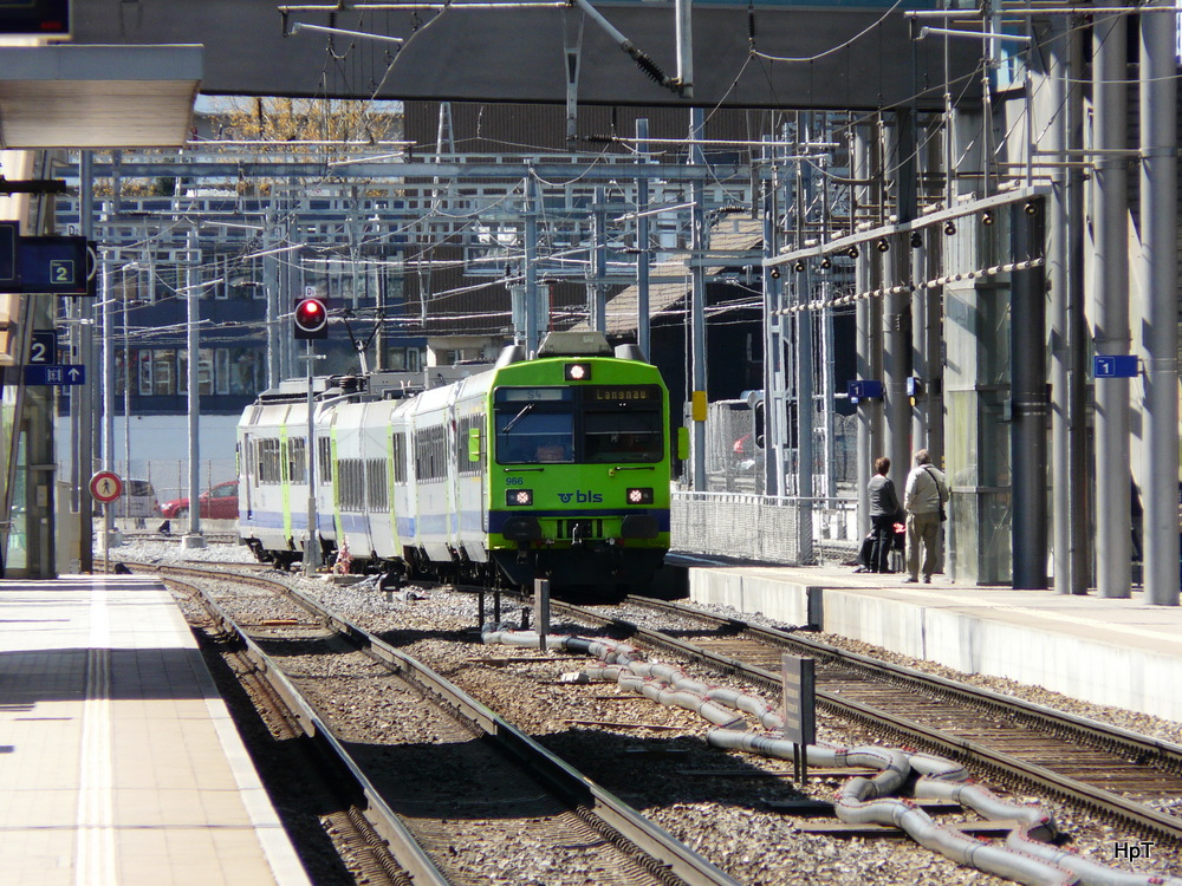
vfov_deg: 3.0
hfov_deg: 4.0
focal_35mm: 494
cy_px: 443
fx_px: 16868
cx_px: 591
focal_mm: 81.1
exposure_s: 1/250
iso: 100
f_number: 5
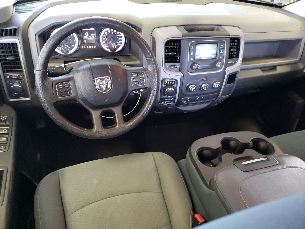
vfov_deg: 53.1
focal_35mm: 26
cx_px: 152
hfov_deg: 67.3
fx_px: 229
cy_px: 114
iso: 277
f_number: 1.5
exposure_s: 1/30
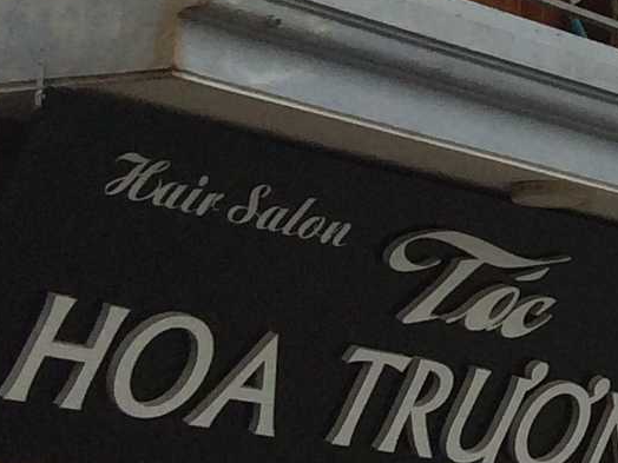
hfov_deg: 8.8
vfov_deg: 7.9
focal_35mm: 187
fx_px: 3339
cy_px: -102
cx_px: 1833
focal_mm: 4.12
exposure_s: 1/672
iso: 32
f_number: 2.2
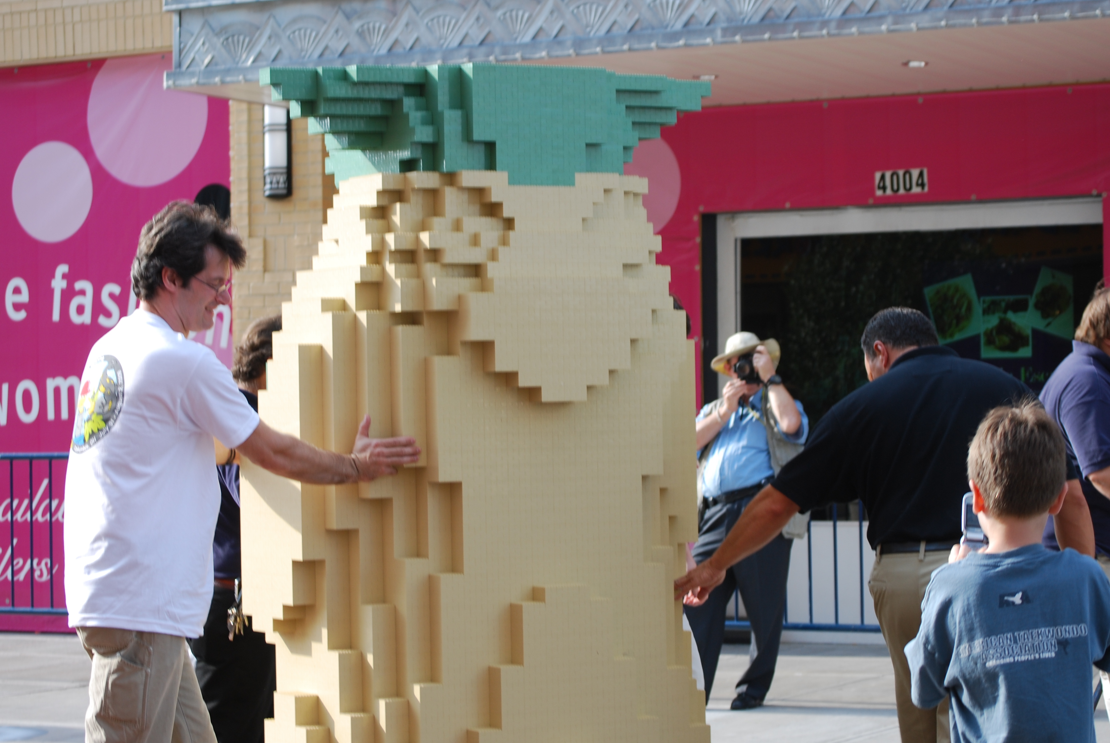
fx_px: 2982
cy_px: 368
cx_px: 563
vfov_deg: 14.2
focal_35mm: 97
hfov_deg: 21.1
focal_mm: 55
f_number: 5.6
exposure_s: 1/125
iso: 110
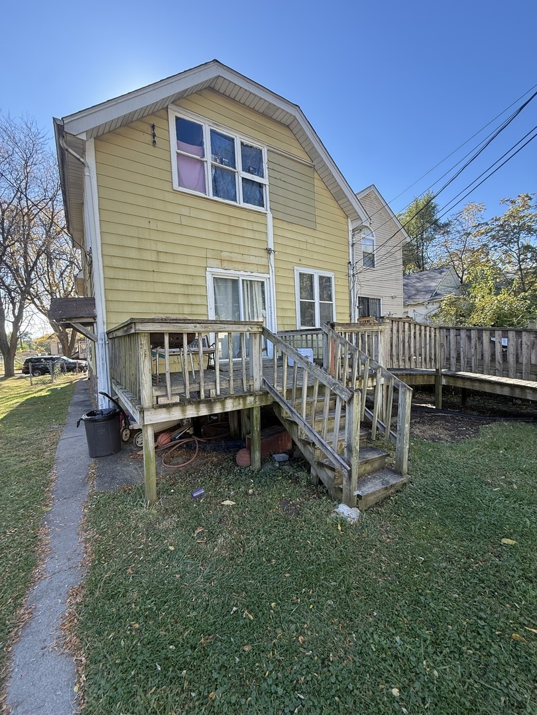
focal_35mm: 14
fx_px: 290
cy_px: 358
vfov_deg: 102.1
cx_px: 268
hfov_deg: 85.7
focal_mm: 2.22
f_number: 2.2
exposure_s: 1/266
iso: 50
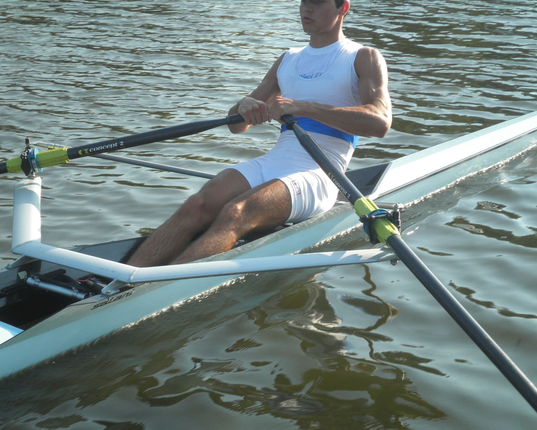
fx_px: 1224
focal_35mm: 77
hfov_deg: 24.7
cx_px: 263
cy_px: 217
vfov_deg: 19.9
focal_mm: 13
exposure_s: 1/400
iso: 100
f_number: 4.4
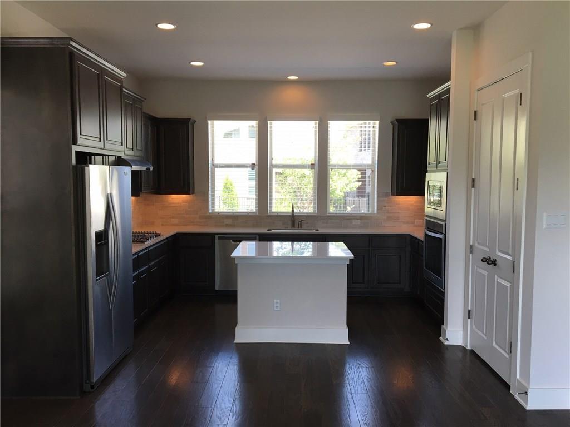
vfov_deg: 48.2
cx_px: 285
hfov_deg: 61.7
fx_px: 478
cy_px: 214
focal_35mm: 29
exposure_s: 1/40
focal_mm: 4.15
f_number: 2.2
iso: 25
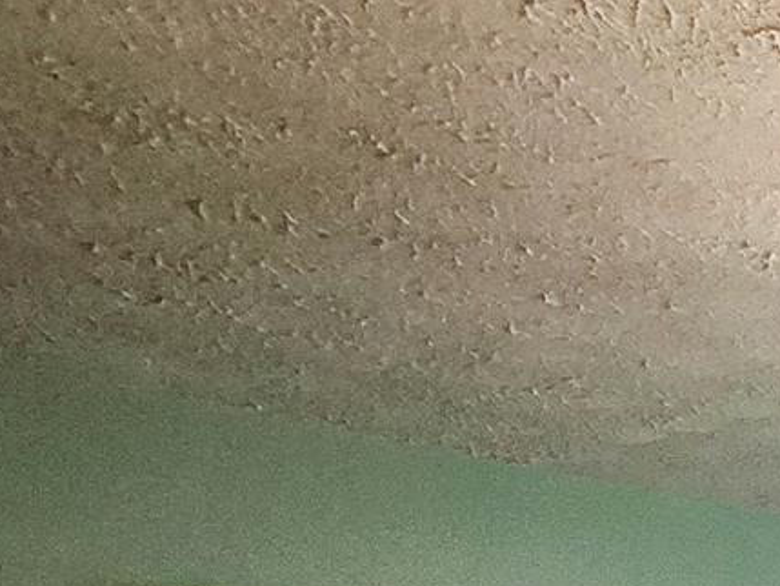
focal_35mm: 62
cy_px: 930
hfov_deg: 16.2
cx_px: 1791
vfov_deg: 19.8
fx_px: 1397
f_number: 2.2
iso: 320
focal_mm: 1.7
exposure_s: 1/60.2
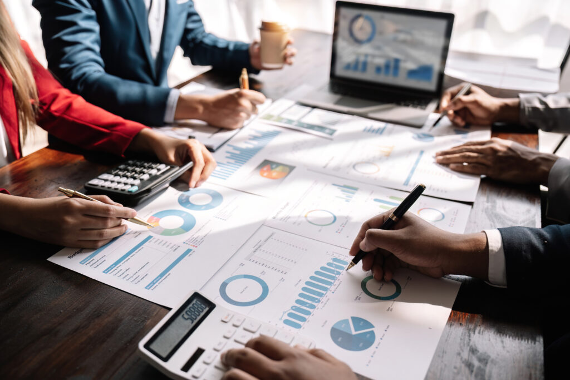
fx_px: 523
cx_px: 285
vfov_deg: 40.0
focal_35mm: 33
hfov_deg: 57.2
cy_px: 190
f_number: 2.8
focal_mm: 33
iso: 100
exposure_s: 1/200
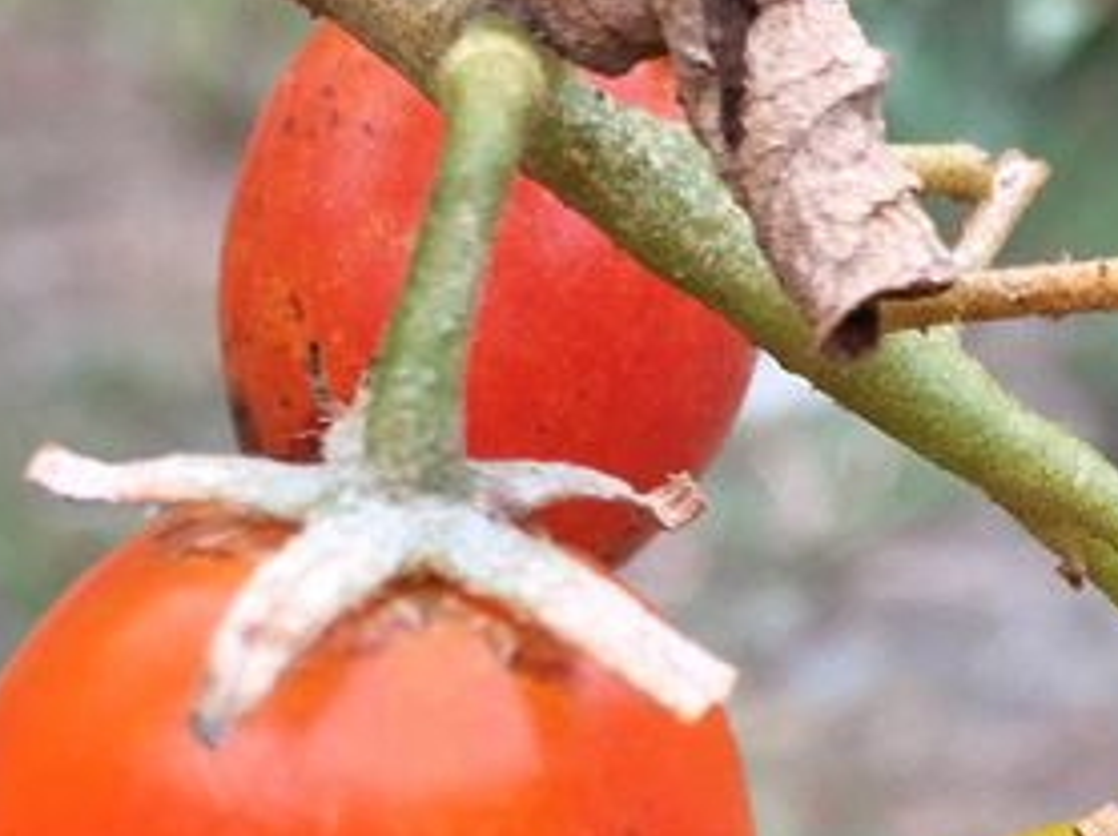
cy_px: 936
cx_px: 724
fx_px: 3162
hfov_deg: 20.0
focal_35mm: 98
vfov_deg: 14.7
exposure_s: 1/122
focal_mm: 4.15
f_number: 2.2
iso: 25
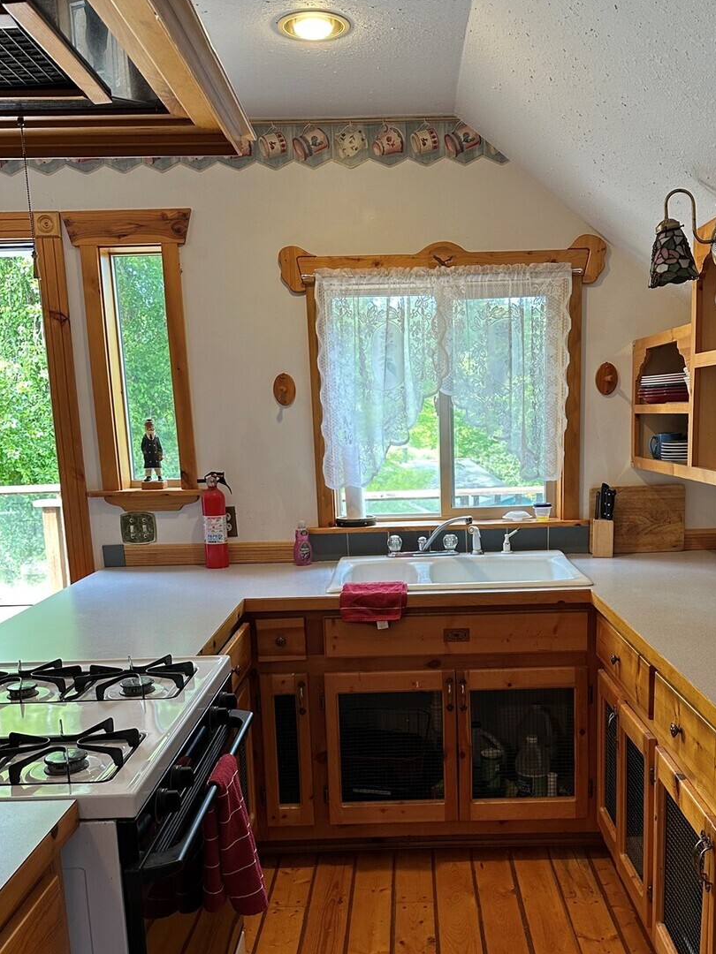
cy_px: 573
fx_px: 883
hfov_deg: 44.1
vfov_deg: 56.4
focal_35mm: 32
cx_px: 406
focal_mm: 6.86
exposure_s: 1/120
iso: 160
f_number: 1.78
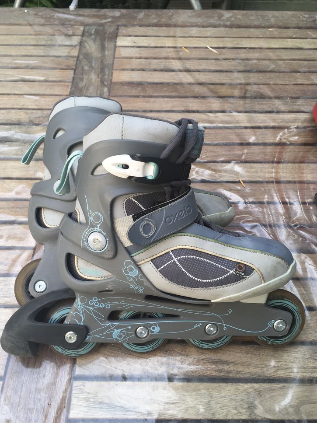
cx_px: 157
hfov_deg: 46.8
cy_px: 214
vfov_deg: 60.0
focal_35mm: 30
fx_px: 366
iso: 25
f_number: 2.2
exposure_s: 1/100
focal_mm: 4.15
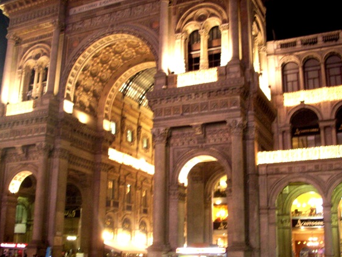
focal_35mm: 42
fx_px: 415
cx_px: 186
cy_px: 143
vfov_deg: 34.3
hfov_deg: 44.8
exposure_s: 1/9.5
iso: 400
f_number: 2.8
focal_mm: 6.2
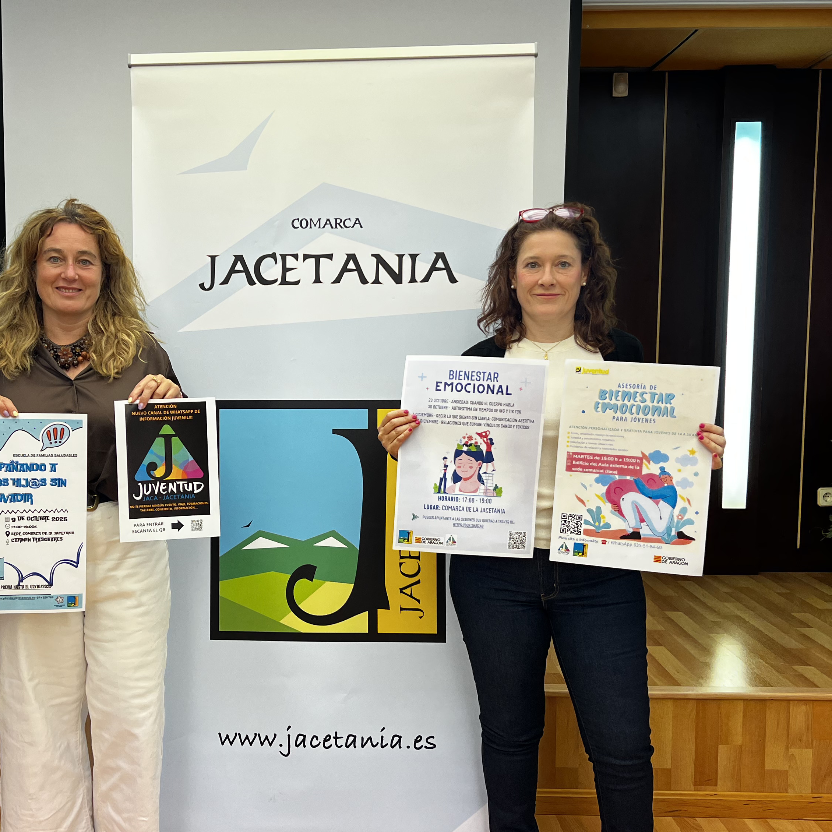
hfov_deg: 40.5
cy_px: 451
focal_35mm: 41
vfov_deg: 40.9
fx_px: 1115
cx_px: 290
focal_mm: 5.7
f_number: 1.5
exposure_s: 1/113
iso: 32
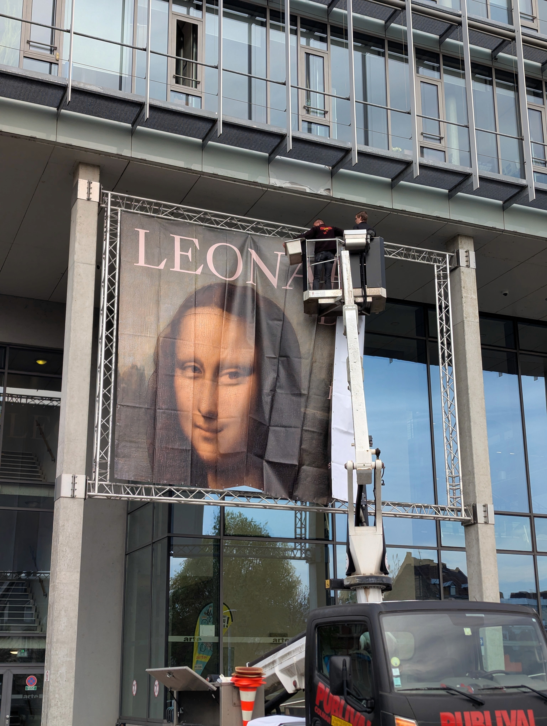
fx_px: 1009
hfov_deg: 30.3
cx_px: 274
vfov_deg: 39.6
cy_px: 363
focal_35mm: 48
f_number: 1.85
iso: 46
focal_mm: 6.81
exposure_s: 1/678
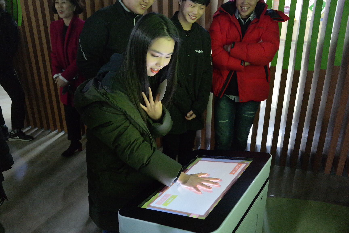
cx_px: 174
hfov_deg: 61.9
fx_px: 291
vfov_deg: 43.6
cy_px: 116
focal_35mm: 30
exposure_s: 1/40
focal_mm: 20
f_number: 3.5
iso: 3200
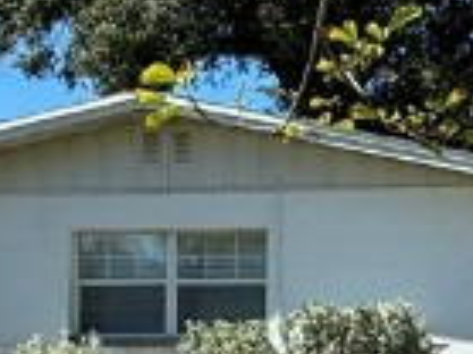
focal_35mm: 103
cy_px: 388
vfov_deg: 14.0
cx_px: 670
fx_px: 1406
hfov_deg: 17.5
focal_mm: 2.22
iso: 50
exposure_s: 1/1370
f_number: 2.2
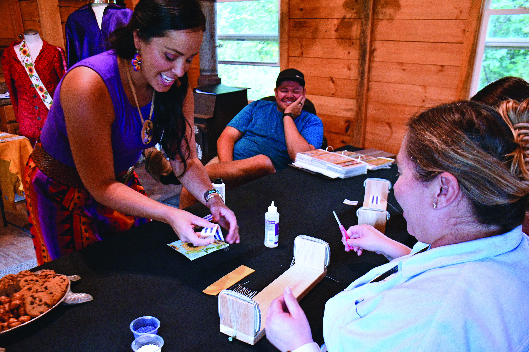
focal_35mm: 30
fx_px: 441
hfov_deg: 61.9
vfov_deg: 43.6
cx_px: 264
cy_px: 176
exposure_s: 1/80
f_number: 3.5
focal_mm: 20
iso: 3200
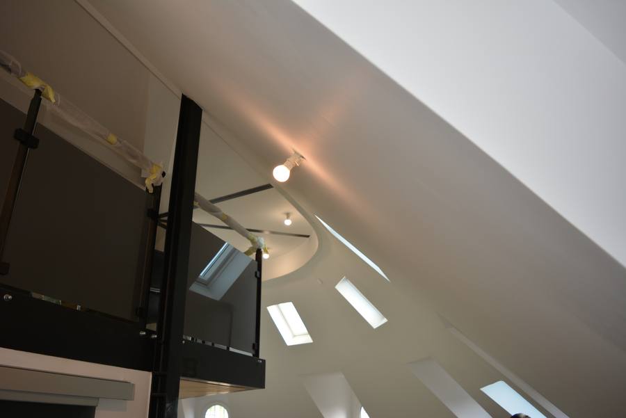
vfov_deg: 48.0
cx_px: 313
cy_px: 209
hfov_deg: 67.4
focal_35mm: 27
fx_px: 470
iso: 200
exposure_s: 1/160
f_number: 3.5
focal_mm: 18
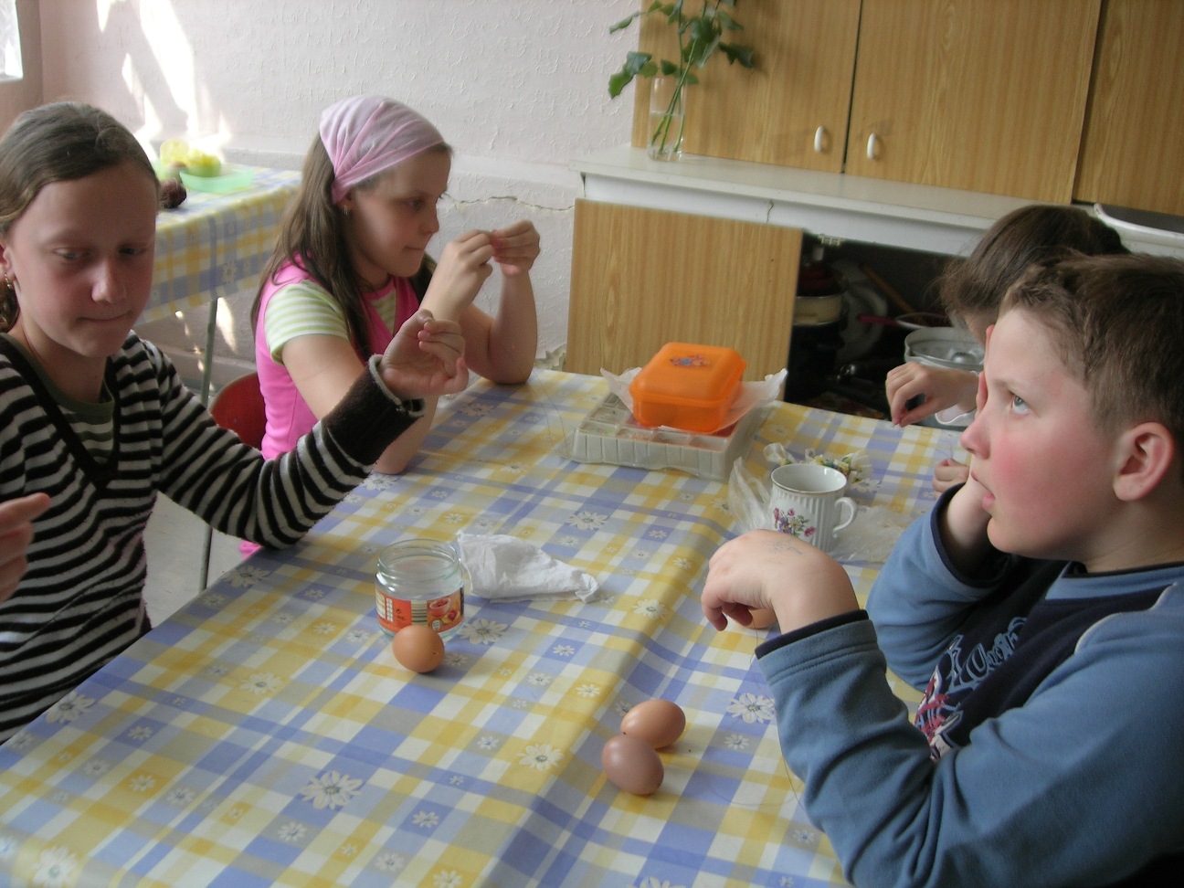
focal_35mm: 38
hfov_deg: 49.0
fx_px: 1300
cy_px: 444
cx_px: 592
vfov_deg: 37.7
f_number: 2.8
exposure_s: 1/65
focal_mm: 7.8
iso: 64
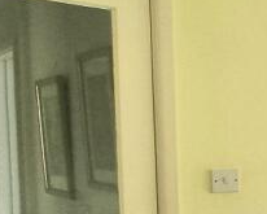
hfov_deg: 15.0
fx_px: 498
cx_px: 648
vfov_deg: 24.1
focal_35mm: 63
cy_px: 152
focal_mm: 2.2
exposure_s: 1/100
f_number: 2.2
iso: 80
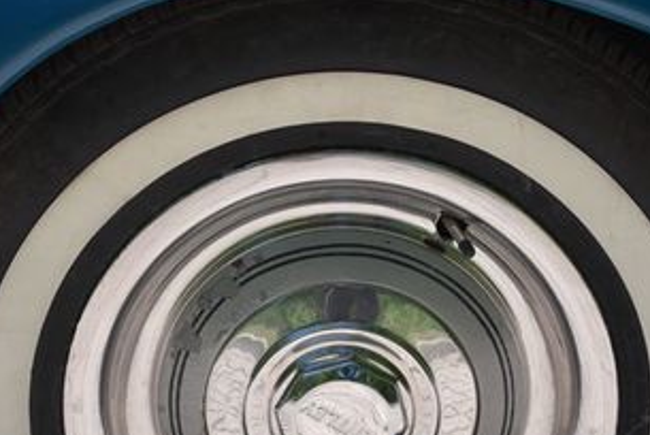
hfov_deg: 18.6
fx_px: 1989
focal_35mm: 110
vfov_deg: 12.4
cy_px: 343
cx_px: 356
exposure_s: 1/500
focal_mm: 35
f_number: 8
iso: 400
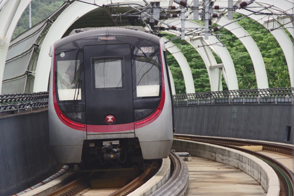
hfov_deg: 7.6
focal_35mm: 270
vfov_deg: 5.1
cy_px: 98
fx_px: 2204
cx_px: 147
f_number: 10
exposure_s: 1/200
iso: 400
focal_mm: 180
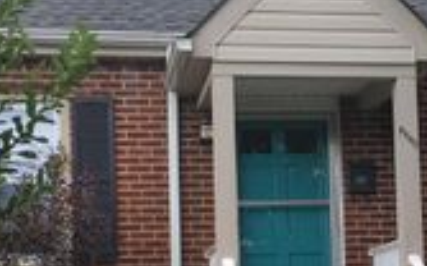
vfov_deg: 14.0
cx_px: 274
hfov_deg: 22.5
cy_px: 265
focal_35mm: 92
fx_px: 1070
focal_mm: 4.15
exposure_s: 1/342
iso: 25
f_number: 2.2
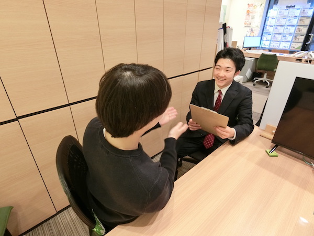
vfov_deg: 68.7
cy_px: 118
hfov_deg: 84.7
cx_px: 157
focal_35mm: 19
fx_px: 172
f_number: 2.7
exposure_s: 1/30
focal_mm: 4.06
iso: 400
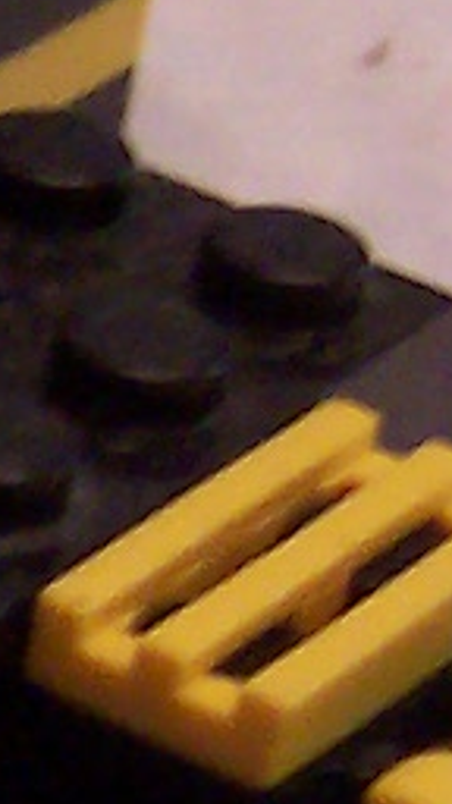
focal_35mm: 324
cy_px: 1062
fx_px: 6903
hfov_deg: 3.6
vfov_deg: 6.6
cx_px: -1146
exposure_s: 1/15
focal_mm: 5.5
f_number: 2.8
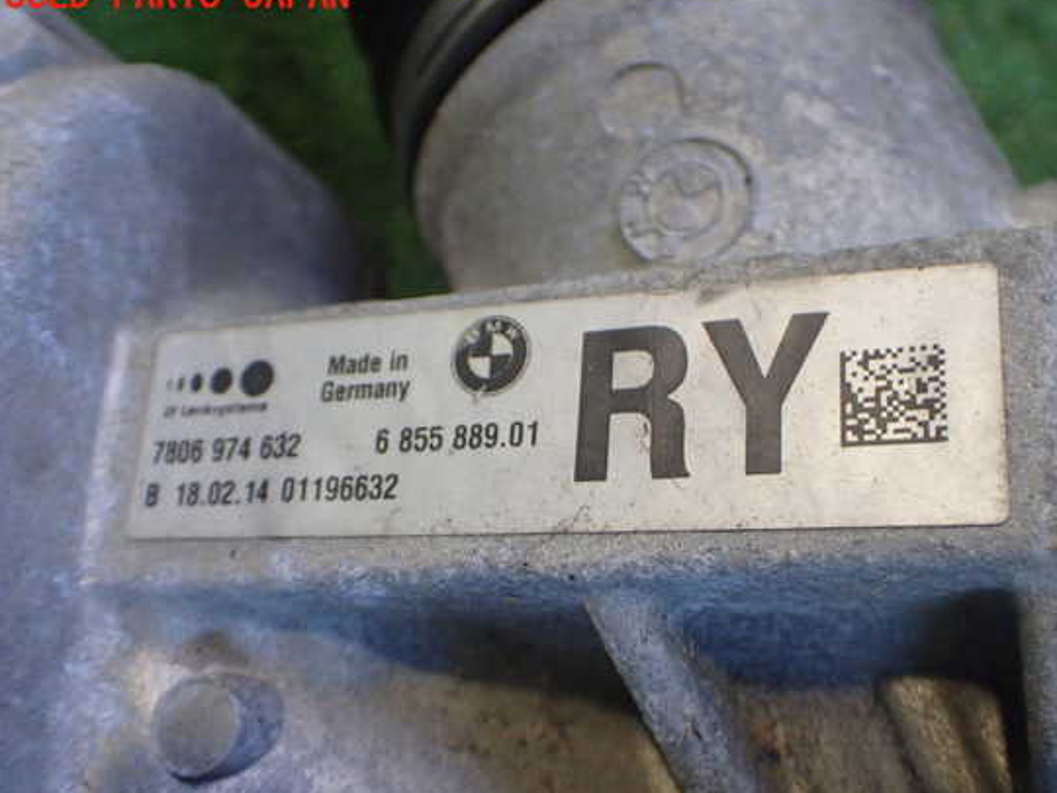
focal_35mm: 40
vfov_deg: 36.0
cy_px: 411
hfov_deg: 46.7
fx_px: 1221
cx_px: 581
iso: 800
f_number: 2.5
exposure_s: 1/160
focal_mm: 6.37
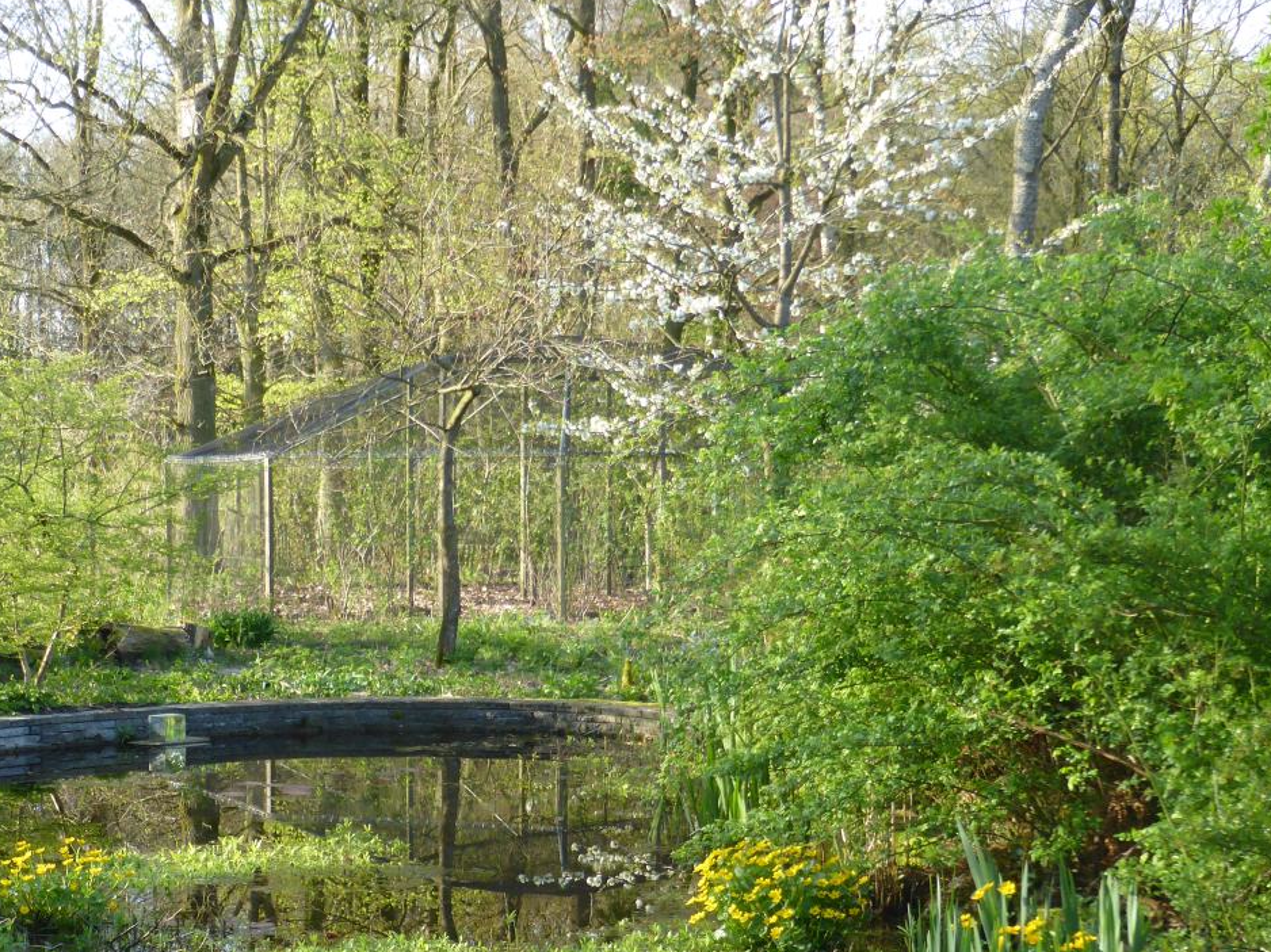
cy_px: 750
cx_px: 407
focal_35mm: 64
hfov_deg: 30.0
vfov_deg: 22.6
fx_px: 2349
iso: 100
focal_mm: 6.9
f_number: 3.9
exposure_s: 1/100
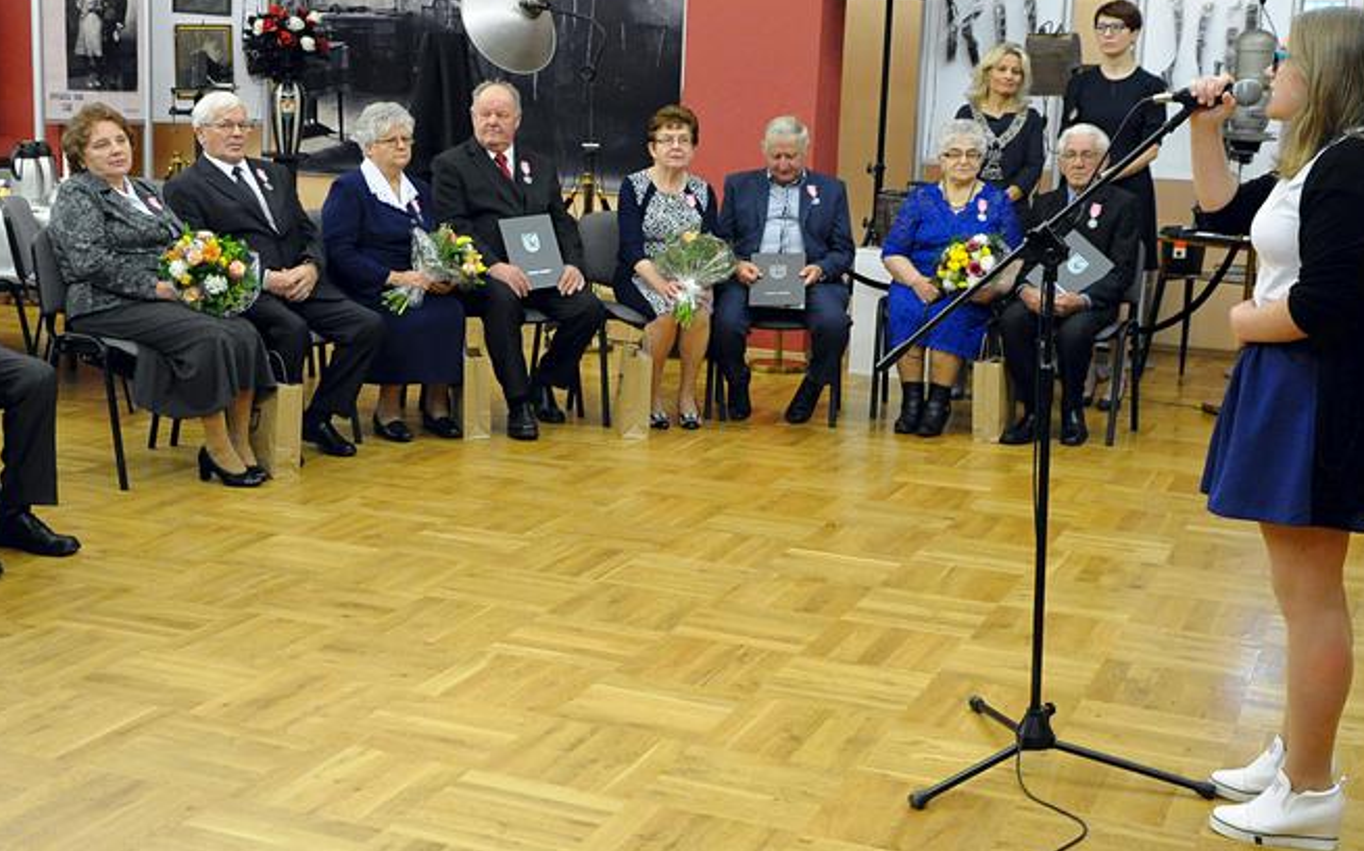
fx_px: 1845
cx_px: 676
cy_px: 389
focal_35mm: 50
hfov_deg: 40.6
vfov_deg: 26.0
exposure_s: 1/80
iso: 2500
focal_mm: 25
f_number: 5.6
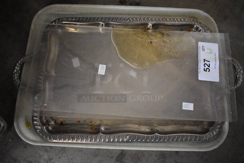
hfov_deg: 61.9
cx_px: 122
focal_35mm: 30
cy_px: 82
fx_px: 204
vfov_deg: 43.7
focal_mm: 20
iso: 2800
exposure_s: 1/125
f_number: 3.5
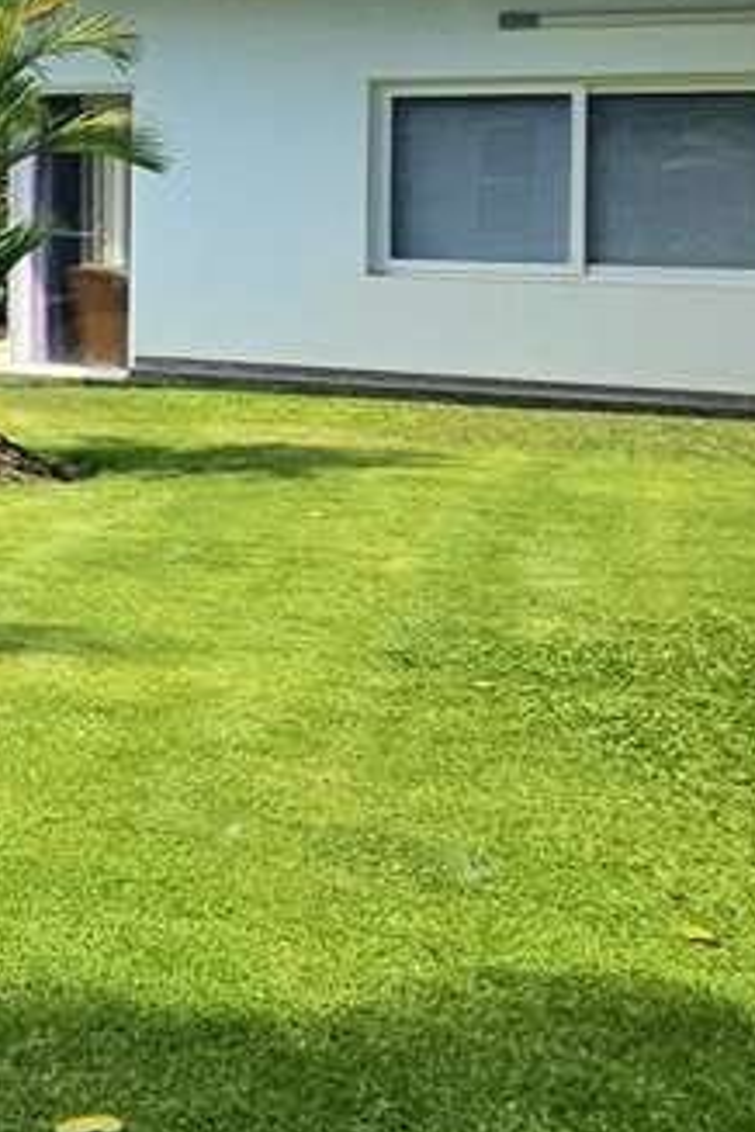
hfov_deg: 15.3
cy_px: 173
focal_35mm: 53
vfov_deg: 35.8
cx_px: -1029
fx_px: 1667
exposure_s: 1/1429
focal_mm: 2.2
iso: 50
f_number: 2.2
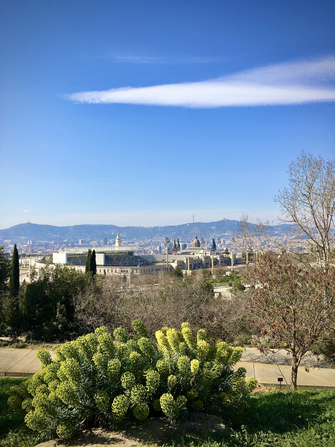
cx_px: 168
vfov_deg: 61.7
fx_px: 374
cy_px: 224
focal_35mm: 29
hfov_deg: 48.2
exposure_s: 1/1451
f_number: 2.2
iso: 25
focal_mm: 4.15
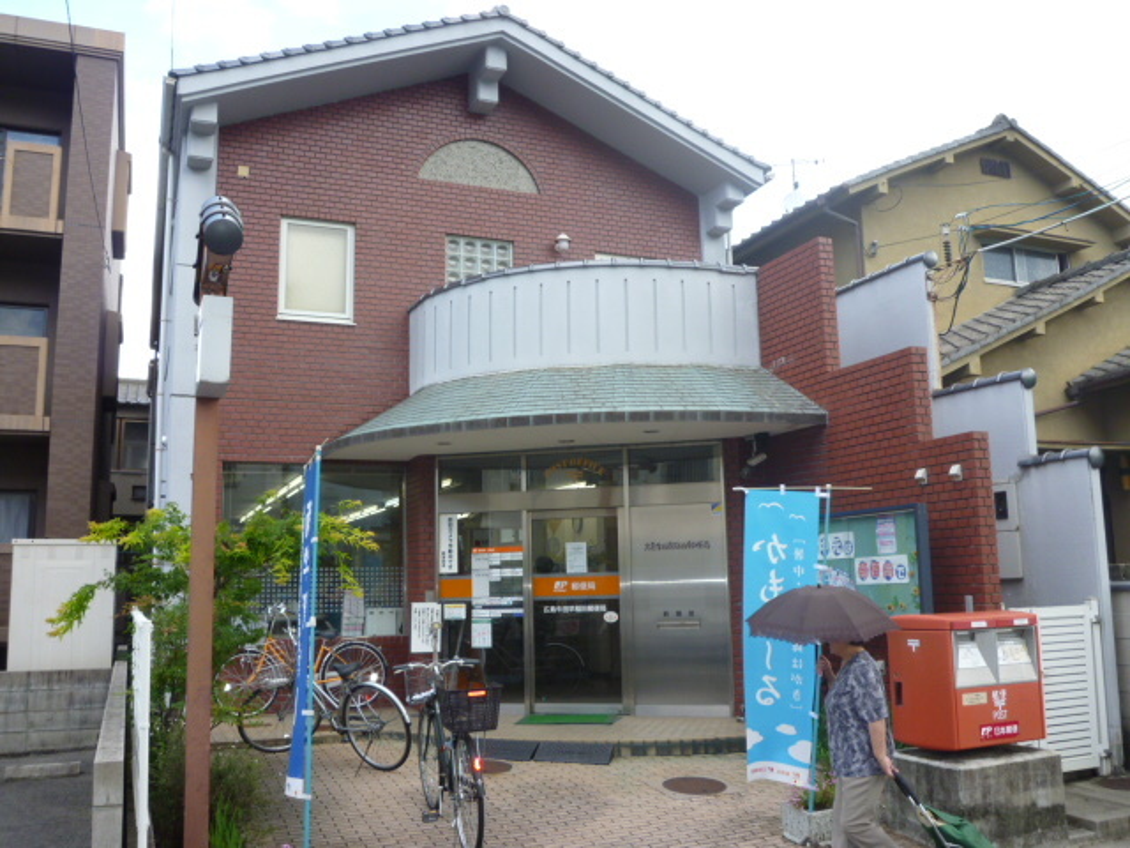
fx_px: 1012
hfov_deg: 58.4
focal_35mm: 31
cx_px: 565
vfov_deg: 45.4
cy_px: 424
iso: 100
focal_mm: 5.5
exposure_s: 1/200
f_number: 4
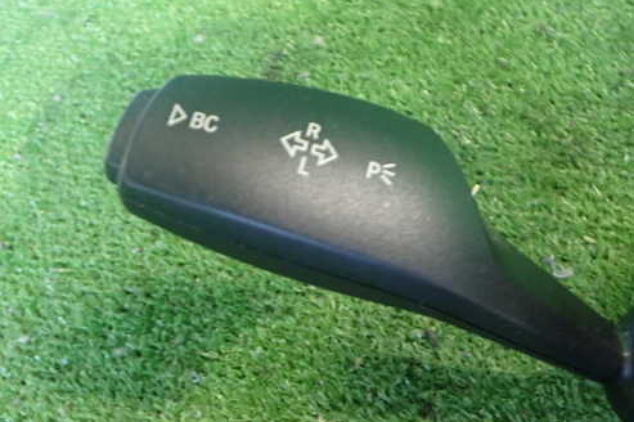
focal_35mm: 38
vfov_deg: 35.0
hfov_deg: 50.6
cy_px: 215
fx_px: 669
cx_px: 283
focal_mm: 5.4
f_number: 2.3
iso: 640
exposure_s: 1/30
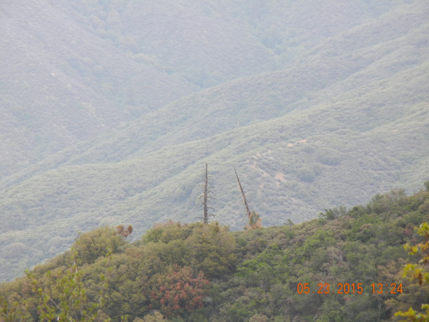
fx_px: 3718
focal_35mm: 300
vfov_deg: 5.0
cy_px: 161
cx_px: 214
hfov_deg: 6.6
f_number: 5.6
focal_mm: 54
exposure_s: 1/168
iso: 160
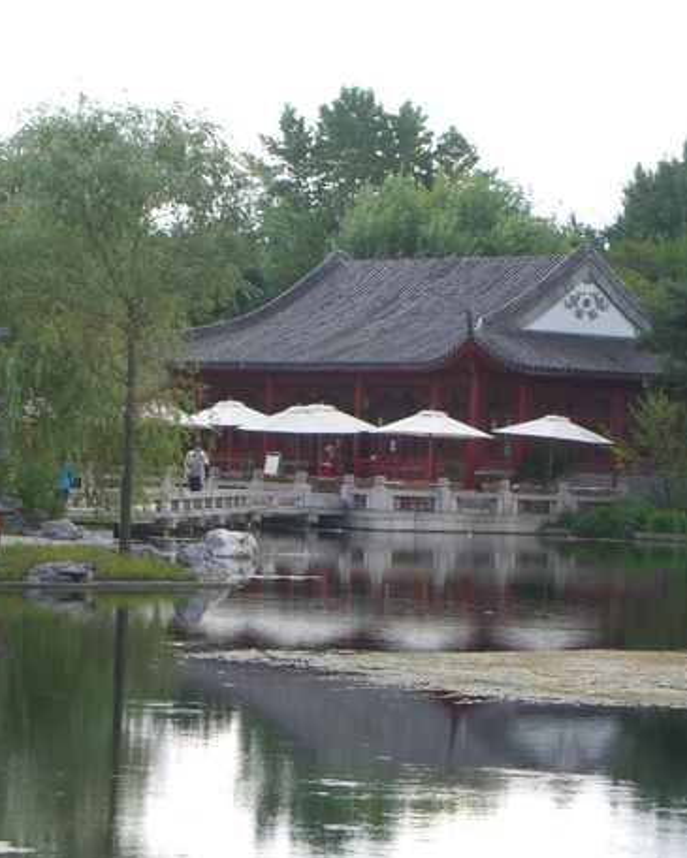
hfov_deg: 10.3
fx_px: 3811
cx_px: 360
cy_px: 430
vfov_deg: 12.8
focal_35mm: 150
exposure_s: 1/125
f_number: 5.1
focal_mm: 23.7
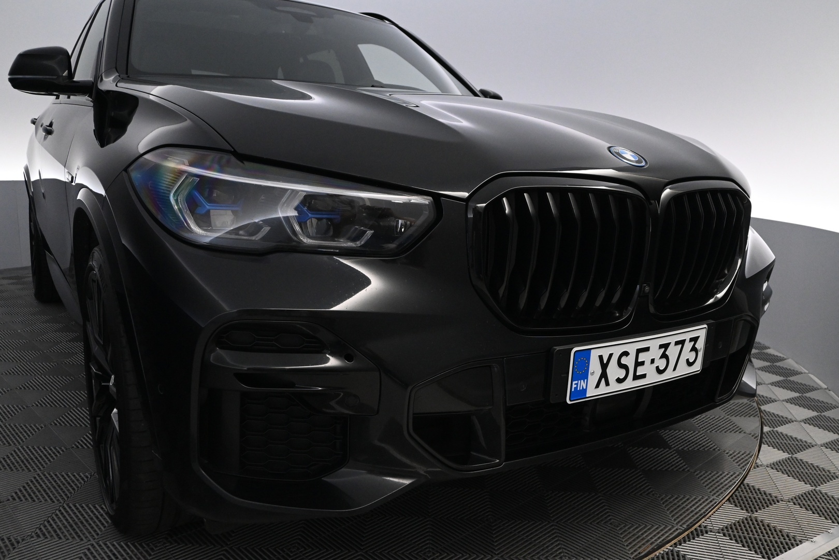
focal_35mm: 29
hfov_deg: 63.2
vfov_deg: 44.6
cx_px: 420
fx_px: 682
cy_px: 280
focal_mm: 19.5
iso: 3200
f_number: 5
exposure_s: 1/100
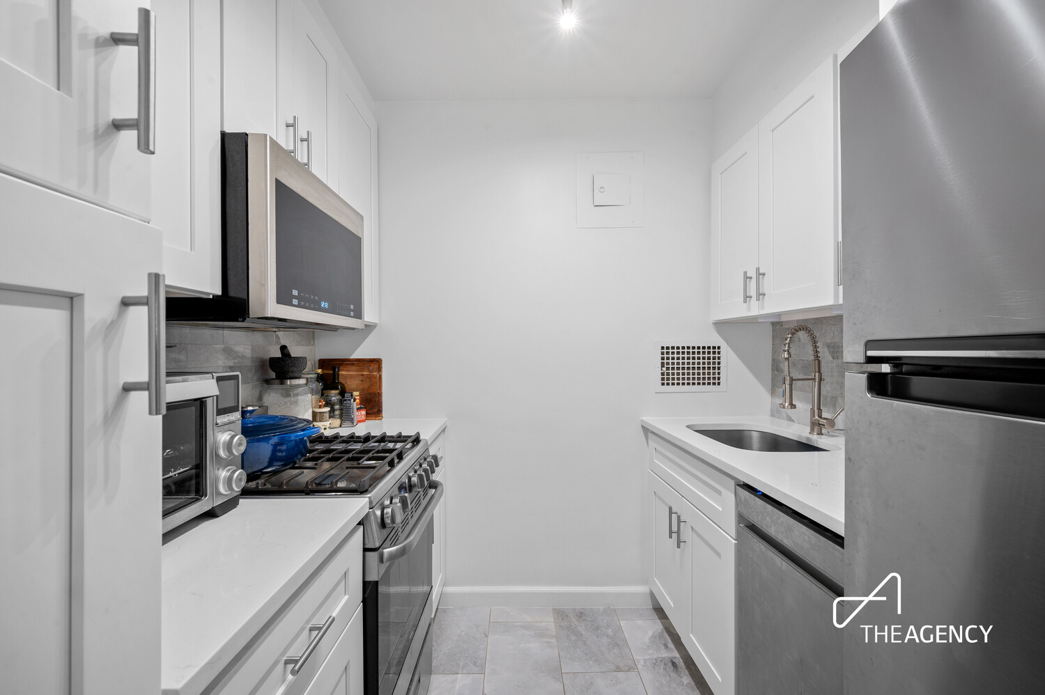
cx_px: 522
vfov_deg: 81.1
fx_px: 406
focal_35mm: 14
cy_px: 348
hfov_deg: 104.3
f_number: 11
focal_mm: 14
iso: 320
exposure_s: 1/2
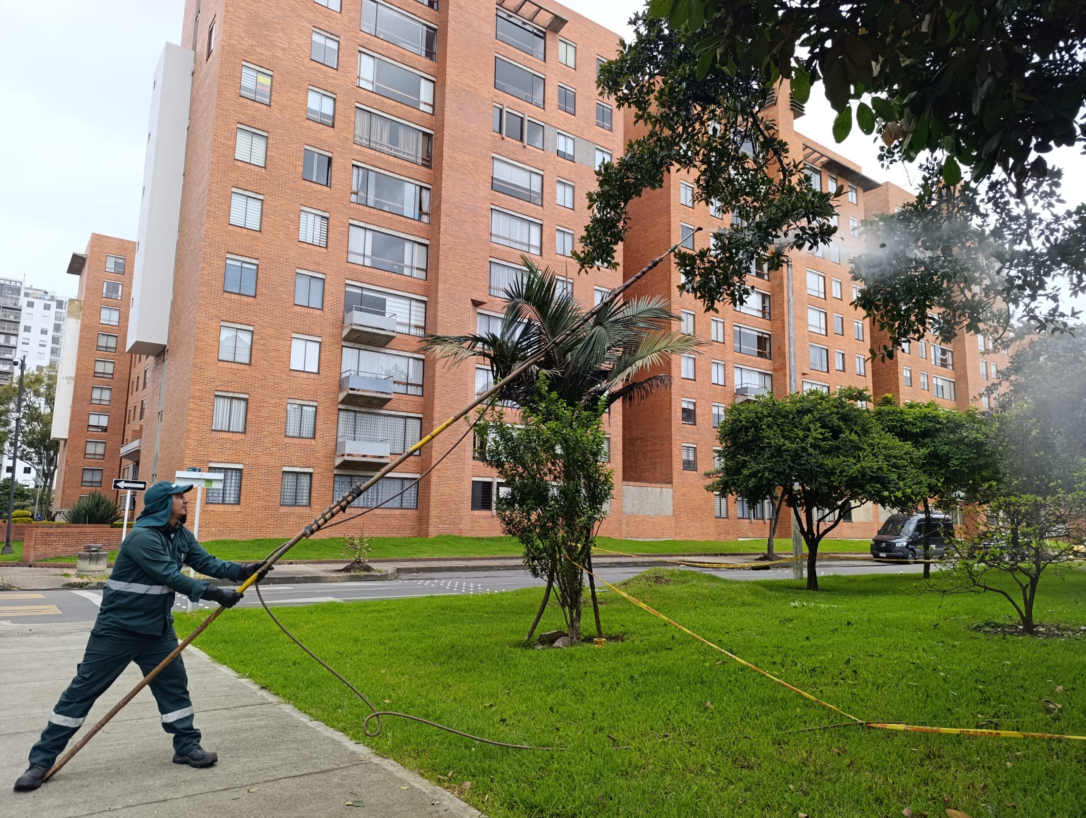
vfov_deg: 59.0
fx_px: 723
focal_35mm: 23
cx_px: 543
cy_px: 409
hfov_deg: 73.8
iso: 50
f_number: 1.6
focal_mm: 6.14
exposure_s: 1/158
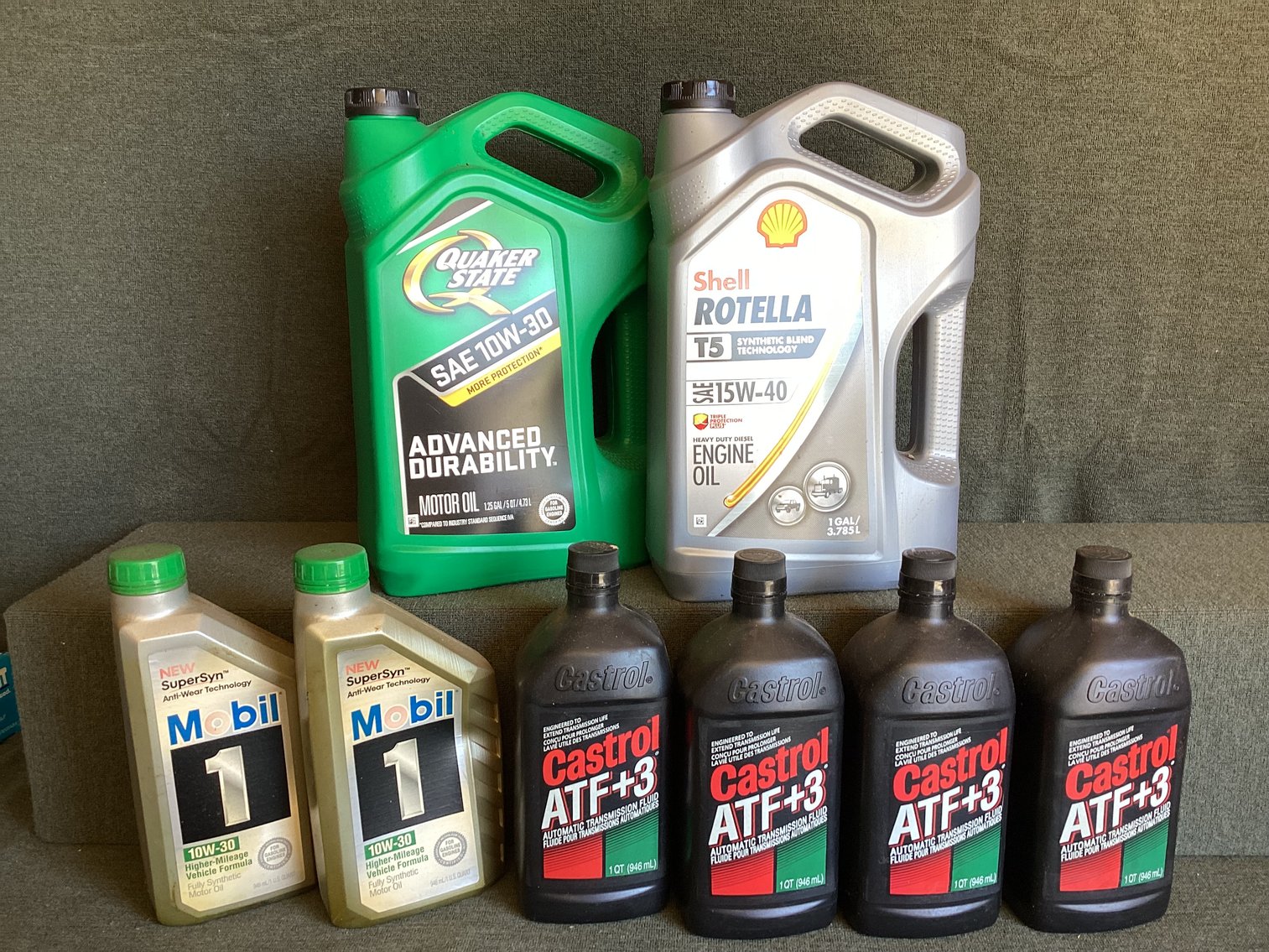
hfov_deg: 58.3
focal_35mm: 31
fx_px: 1137
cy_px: 476
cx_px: 634
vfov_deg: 45.4
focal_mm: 3.3
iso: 50
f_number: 2.4
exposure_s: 1/50
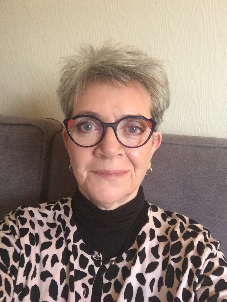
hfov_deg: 45.4
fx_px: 271
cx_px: 114
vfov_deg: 58.4
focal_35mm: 31
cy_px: 151
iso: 320
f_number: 2.2
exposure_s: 1/33
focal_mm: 2.65
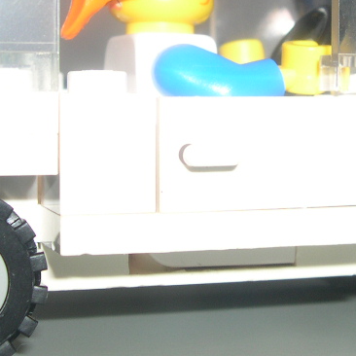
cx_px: 187
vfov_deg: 18.4
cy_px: 84
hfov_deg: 18.5
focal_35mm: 94
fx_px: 1094
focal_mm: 8
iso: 100
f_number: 7.6
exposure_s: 1/30
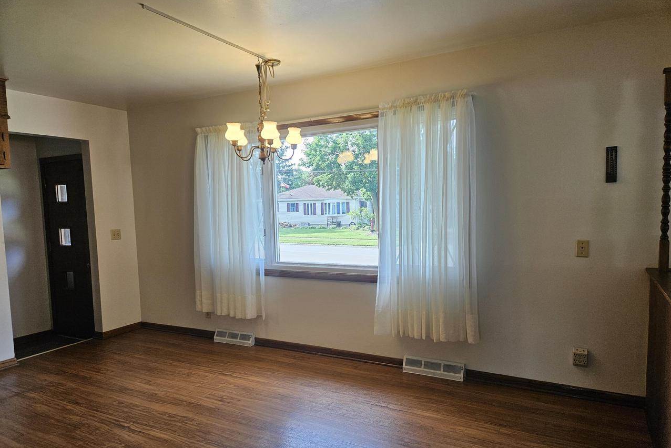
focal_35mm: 24
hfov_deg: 73.7
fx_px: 447
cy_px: 238
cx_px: 336
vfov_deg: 53.1
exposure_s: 1/120
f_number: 1.8
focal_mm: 5.4
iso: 100
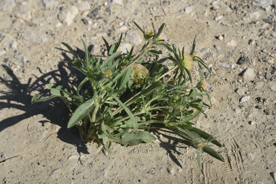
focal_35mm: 72
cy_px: 92
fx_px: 552
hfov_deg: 28.1
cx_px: 138
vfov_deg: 18.9
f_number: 8
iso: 125
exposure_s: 1/500
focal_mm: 72
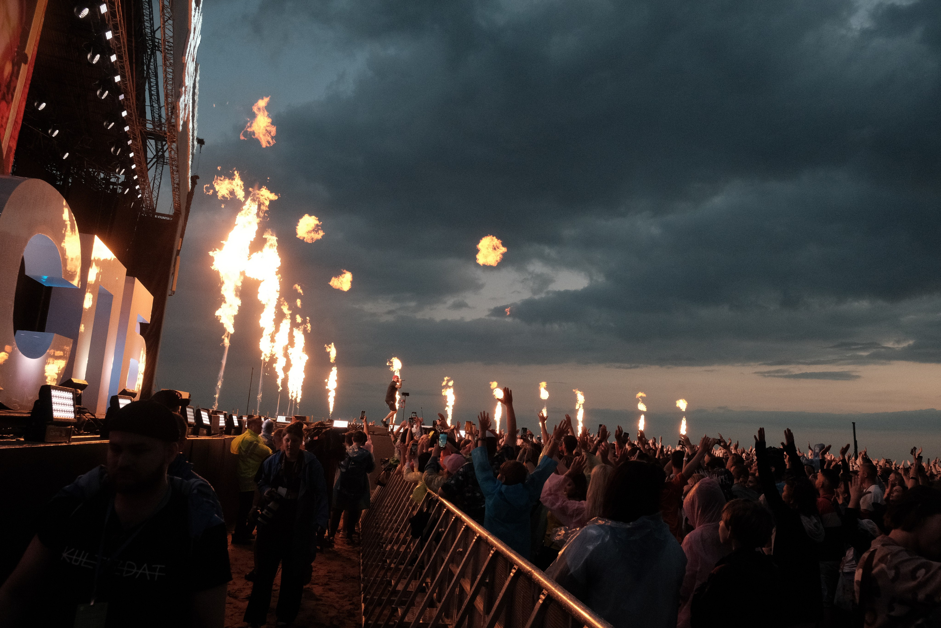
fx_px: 706
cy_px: 314
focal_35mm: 27
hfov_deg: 67.4
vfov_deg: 47.9
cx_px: 470
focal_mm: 18
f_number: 5.6
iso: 2500
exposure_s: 1/320
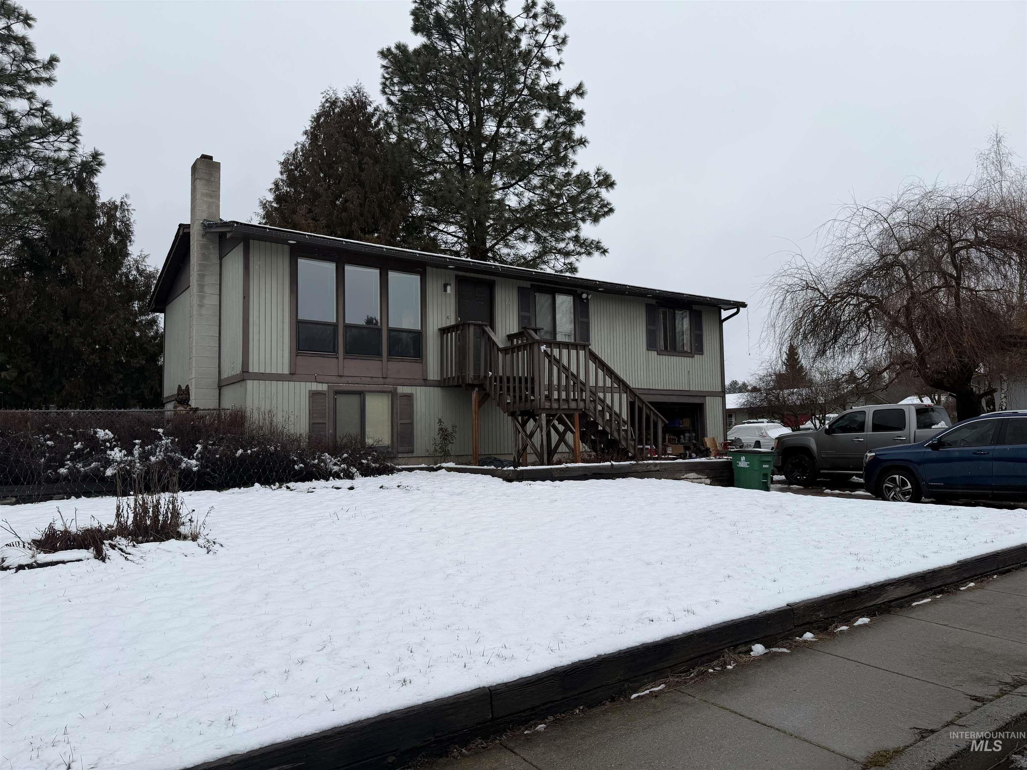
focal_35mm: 24
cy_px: 385
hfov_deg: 71.6
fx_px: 712
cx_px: 514
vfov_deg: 56.8
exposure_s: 1/2110
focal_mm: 6.76
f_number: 1.78
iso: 80
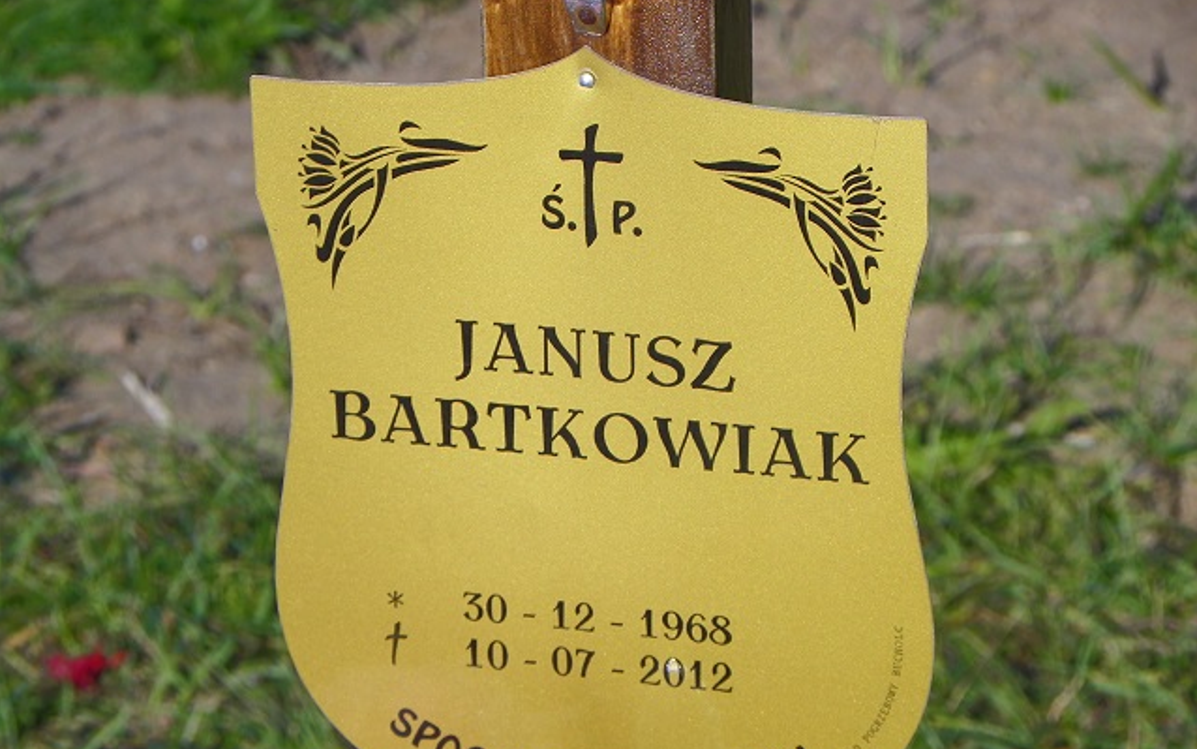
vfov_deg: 5.6
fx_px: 7635
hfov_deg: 9.0
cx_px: 598
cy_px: 443
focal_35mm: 234
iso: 64
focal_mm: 39.1
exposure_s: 1/400
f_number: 5
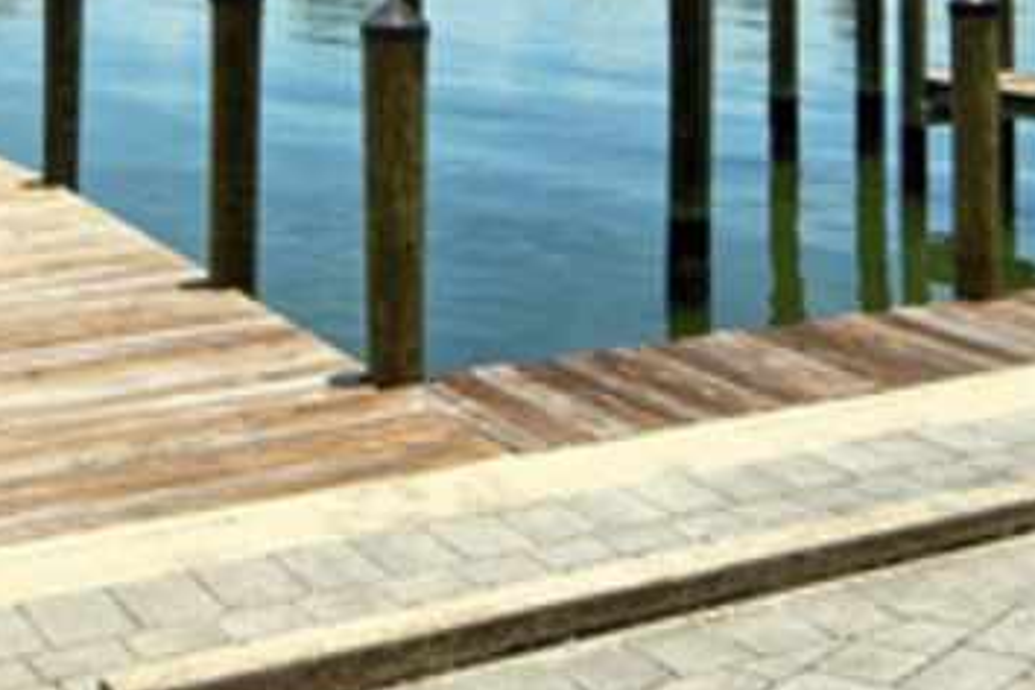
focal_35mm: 65
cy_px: -184
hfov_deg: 30.7
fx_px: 1869
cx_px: 687
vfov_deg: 19.4
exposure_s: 1/250
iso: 640
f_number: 20
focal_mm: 12
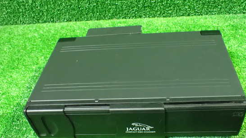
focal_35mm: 36
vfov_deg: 32.6
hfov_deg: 55.2
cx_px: 135
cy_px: 89
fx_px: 235
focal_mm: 5.4
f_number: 2.3
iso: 1600
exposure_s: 1/30
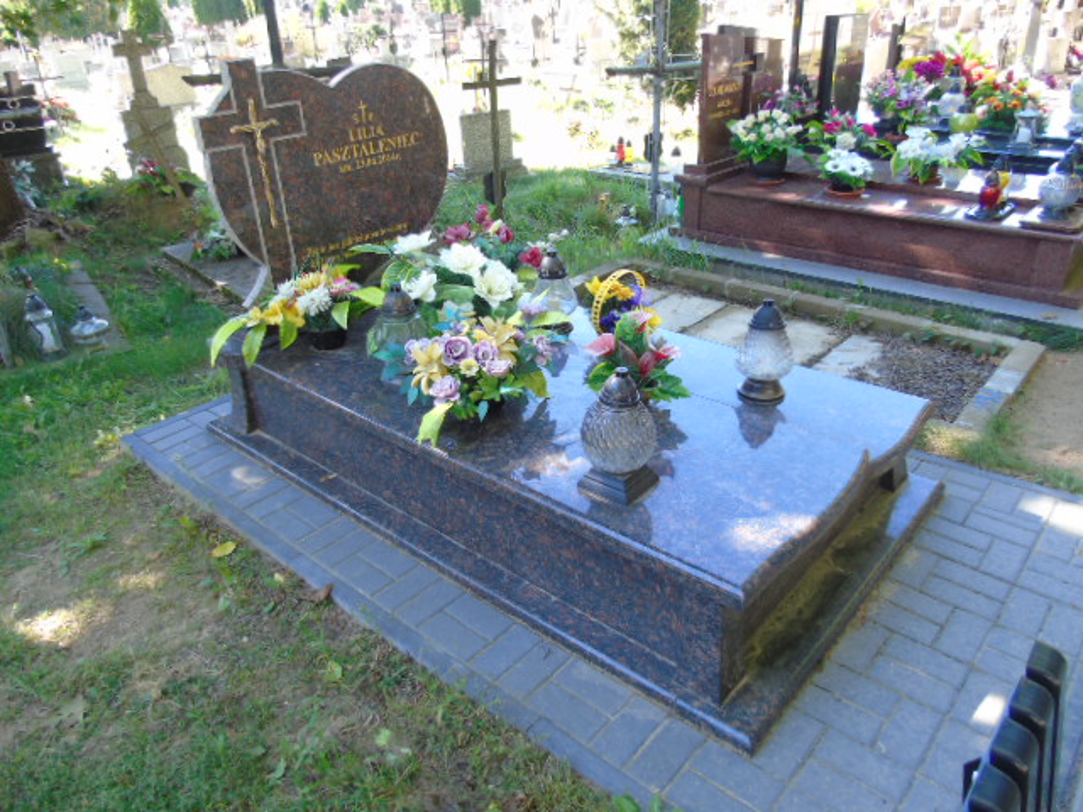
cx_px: 542
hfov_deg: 69.4
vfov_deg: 54.9
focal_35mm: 25
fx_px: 782
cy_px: 406
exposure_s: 1/50
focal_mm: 4.4
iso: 80
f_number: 3.4
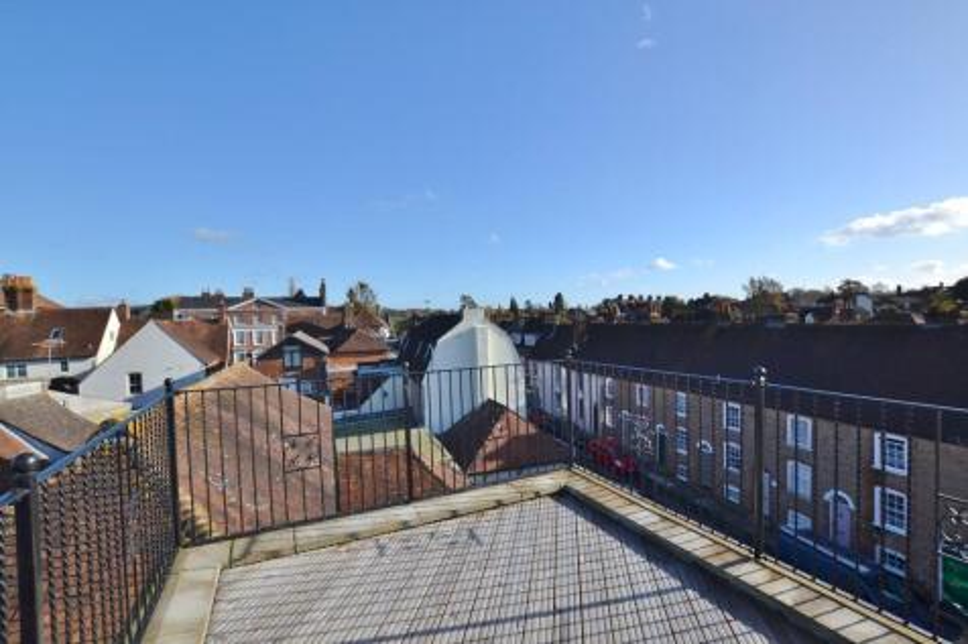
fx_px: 403
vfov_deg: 77.3
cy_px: 322
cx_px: 484
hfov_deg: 100.4
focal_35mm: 15
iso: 100
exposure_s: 1/200
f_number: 7.1
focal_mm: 10
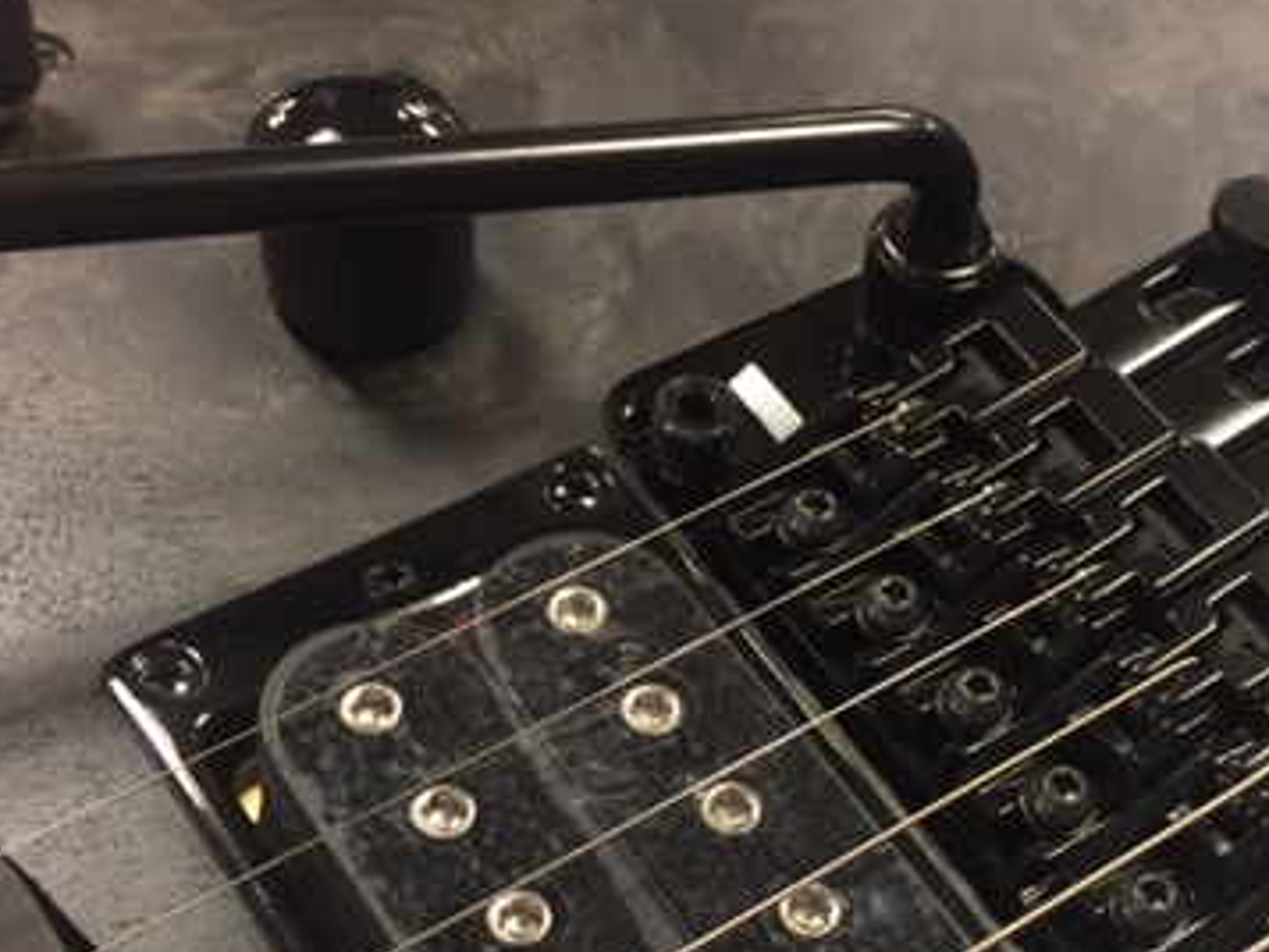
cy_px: 799
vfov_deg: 27.3
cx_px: 853
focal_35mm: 52
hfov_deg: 36.4
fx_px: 1907
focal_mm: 4.15
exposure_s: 1/30
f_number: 2.2
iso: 100
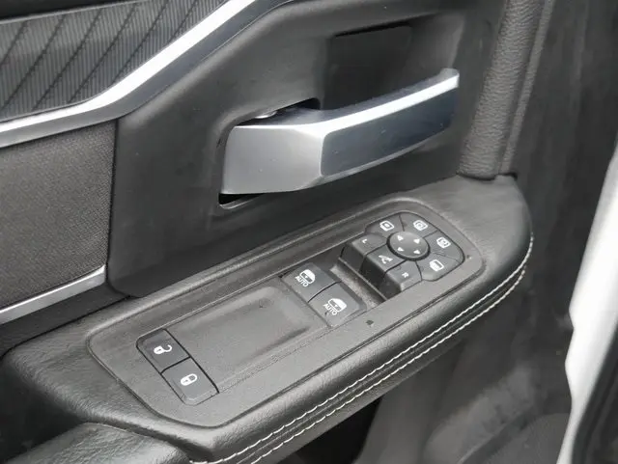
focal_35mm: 42
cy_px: 232
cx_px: 309
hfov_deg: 44.8
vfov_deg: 34.4
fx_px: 750
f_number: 5
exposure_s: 1/60
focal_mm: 21
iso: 800
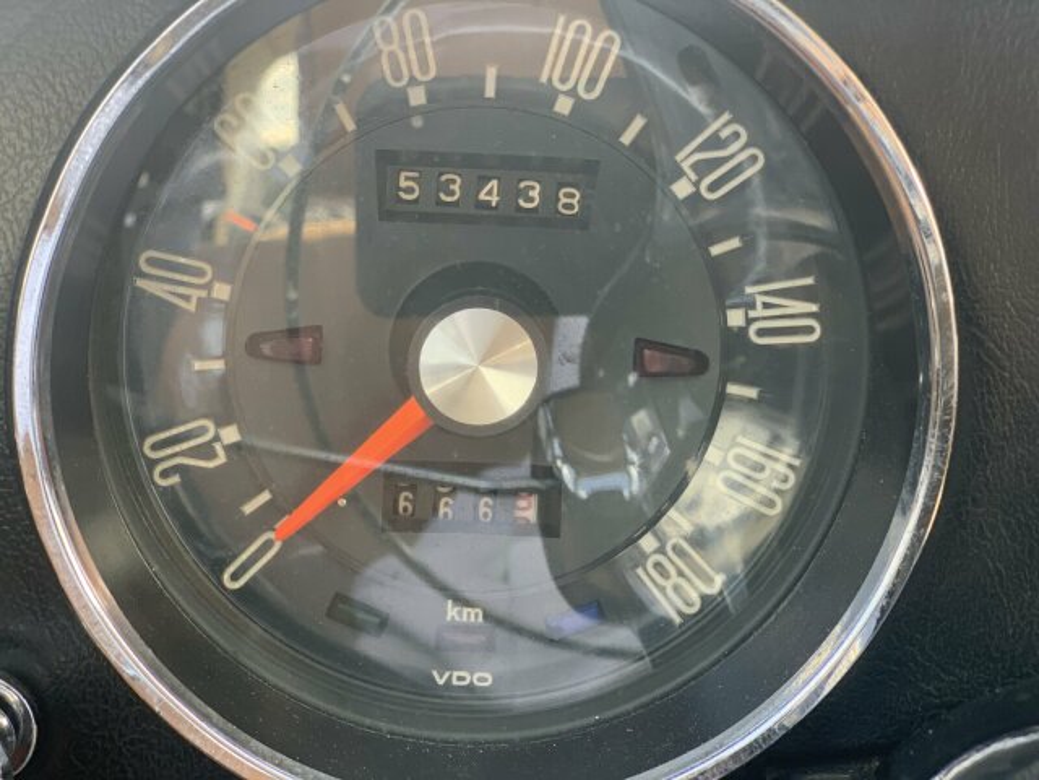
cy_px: 390
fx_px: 1561
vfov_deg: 28.0
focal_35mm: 52
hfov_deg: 36.8
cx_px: 520
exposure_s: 1/114
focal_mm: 6
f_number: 2.4
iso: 125
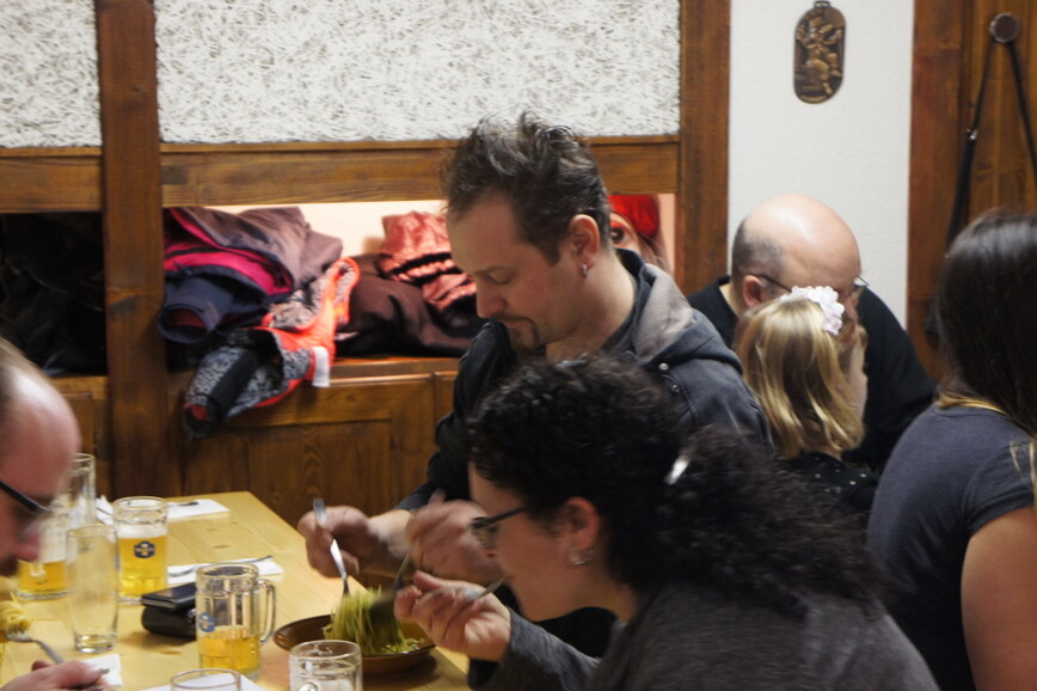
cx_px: 518
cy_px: 346
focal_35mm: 82
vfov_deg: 16.5
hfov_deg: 24.6
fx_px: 2375
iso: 1600
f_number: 5.6
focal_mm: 55
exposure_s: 1/25
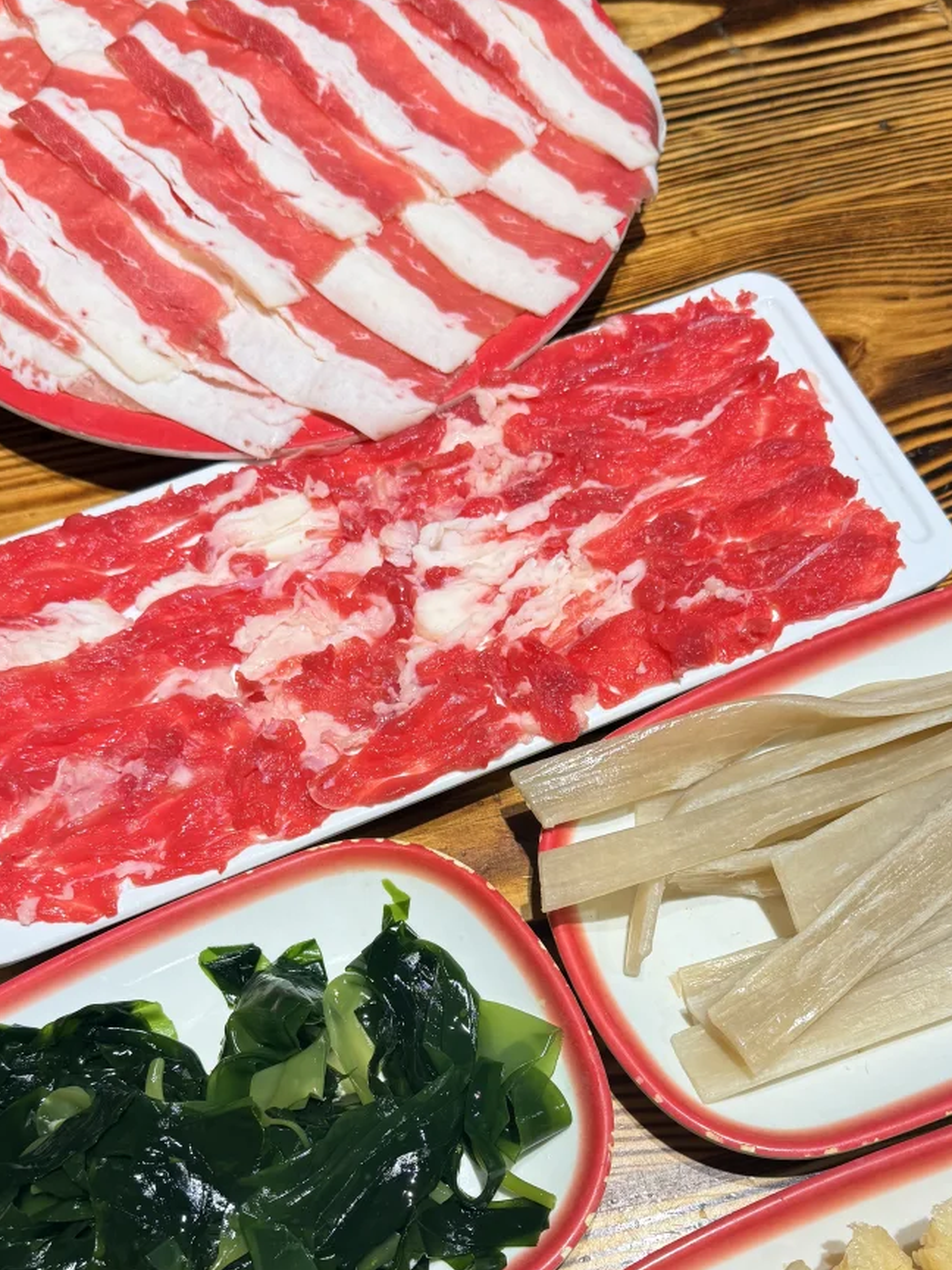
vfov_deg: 46.1
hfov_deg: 35.9
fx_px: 1467
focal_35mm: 40
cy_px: 836
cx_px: 541
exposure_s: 1/121
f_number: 1.78
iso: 100
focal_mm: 6.76
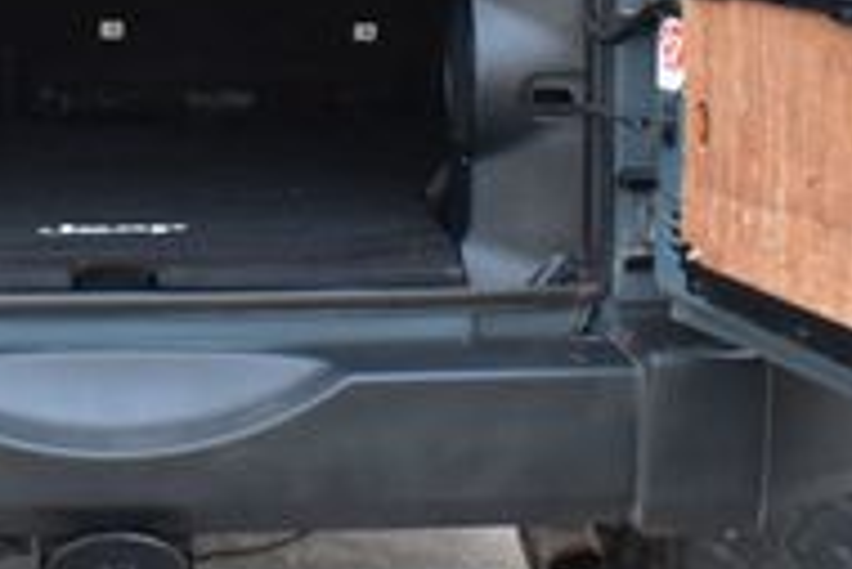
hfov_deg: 19.9
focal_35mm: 101
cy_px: -40
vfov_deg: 13.3
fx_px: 2392
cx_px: 139
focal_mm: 20
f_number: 5.6
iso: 1600
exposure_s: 1/15
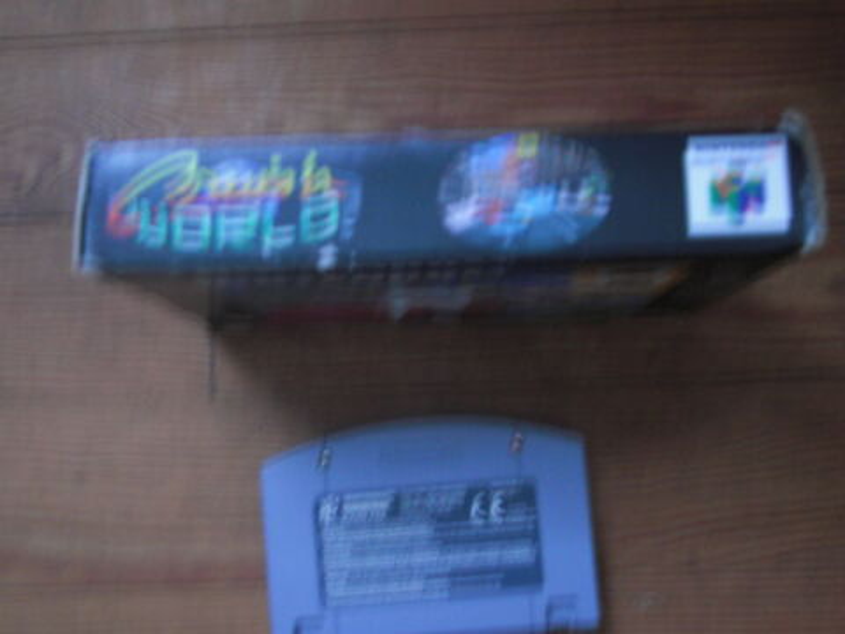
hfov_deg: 47.9
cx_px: 422
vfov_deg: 36.8
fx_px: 952
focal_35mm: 39
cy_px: 317
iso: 200
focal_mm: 6.9
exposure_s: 1/2
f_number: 3
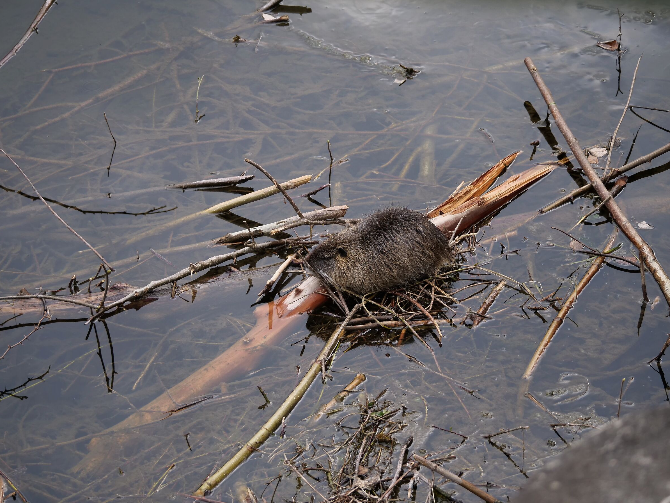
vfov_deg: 7.4
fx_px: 3890
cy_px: 252
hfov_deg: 9.8
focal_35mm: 201
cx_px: 335
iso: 400
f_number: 4
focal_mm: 100
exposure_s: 1/400
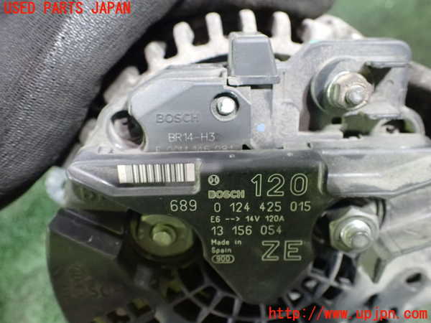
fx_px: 374
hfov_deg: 60.0
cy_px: 162
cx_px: 216
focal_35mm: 30
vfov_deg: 46.8
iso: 1600
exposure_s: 1/30
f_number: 2.3
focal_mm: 5.4
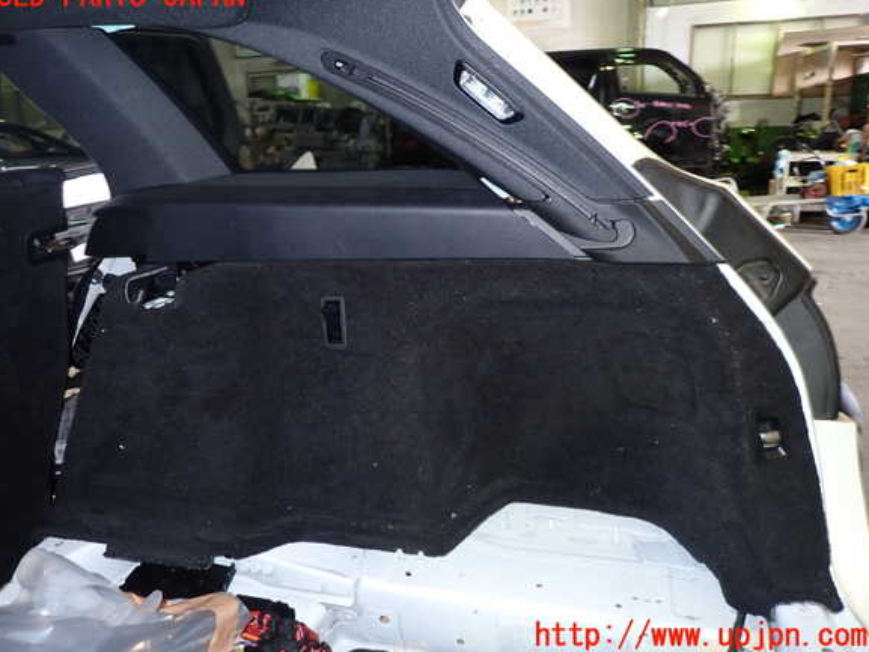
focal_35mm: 26
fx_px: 653
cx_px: 423
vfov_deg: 53.1
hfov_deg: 67.3
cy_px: 316
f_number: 2
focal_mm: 4.5
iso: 200
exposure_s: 1/30
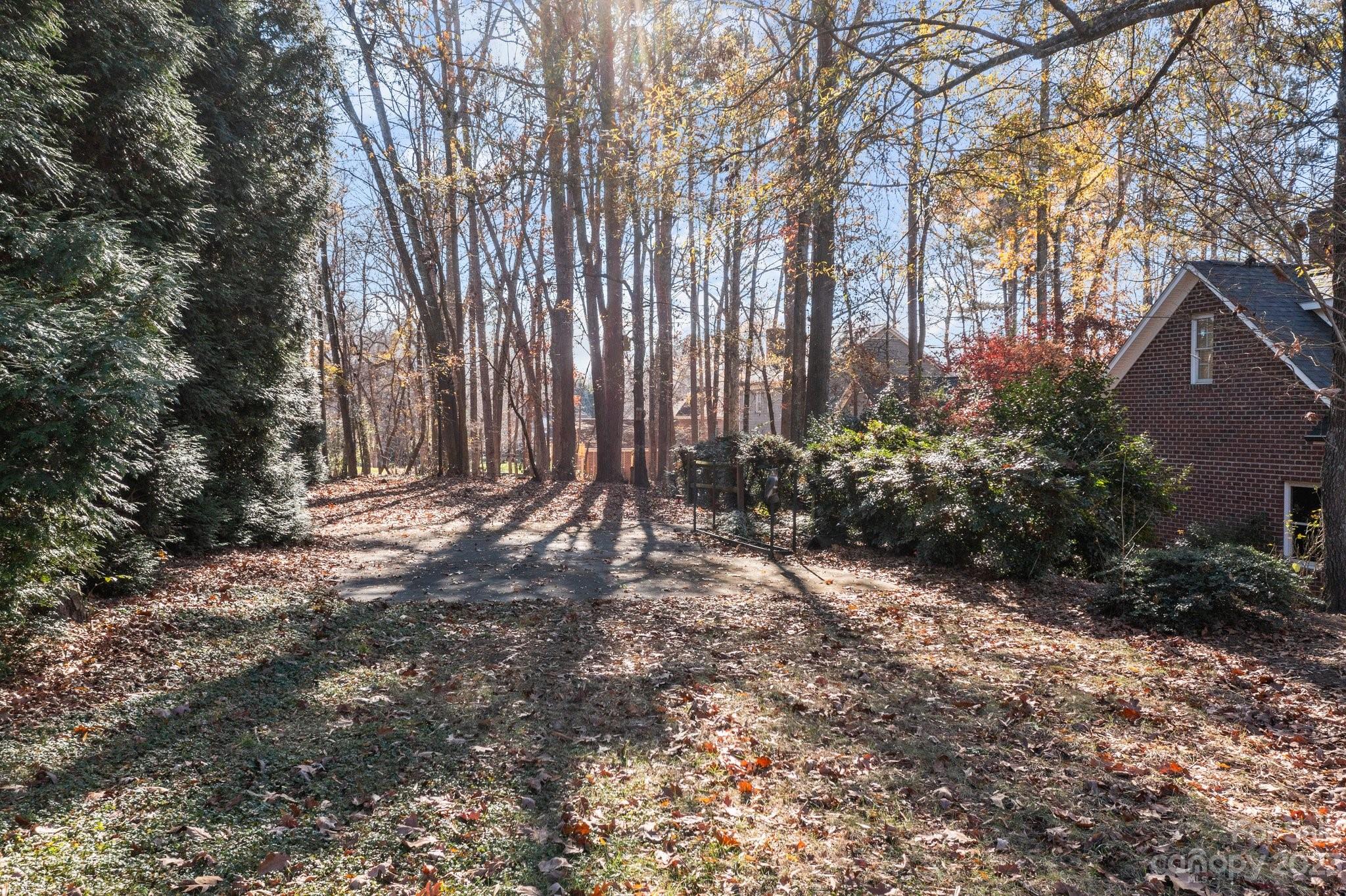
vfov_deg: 46.4
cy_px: 448
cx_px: 673
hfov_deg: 65.5
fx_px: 1046
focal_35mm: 28
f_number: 5
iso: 100
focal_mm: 10.26
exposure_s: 1/240
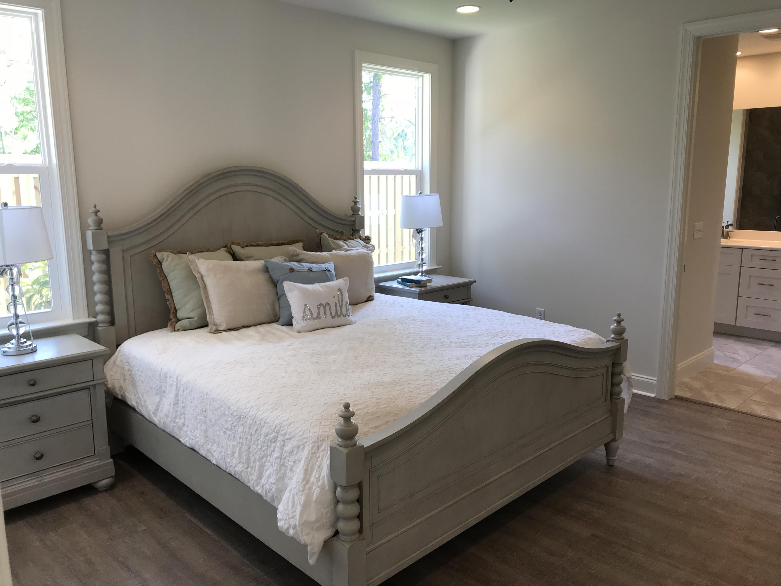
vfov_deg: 49.7
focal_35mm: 28
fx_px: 632
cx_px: 390
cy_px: 293
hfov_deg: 63.4
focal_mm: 3.99
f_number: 1.8
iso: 25
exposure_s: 1/60
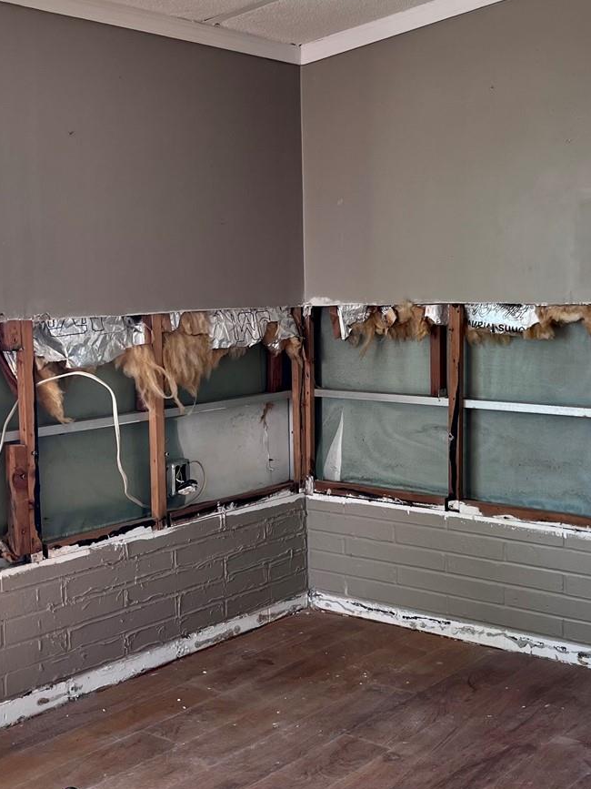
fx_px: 1093
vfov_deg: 39.7
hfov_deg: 30.2
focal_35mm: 48
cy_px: 386
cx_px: 345
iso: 50
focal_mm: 5.1
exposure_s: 1/121
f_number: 1.6
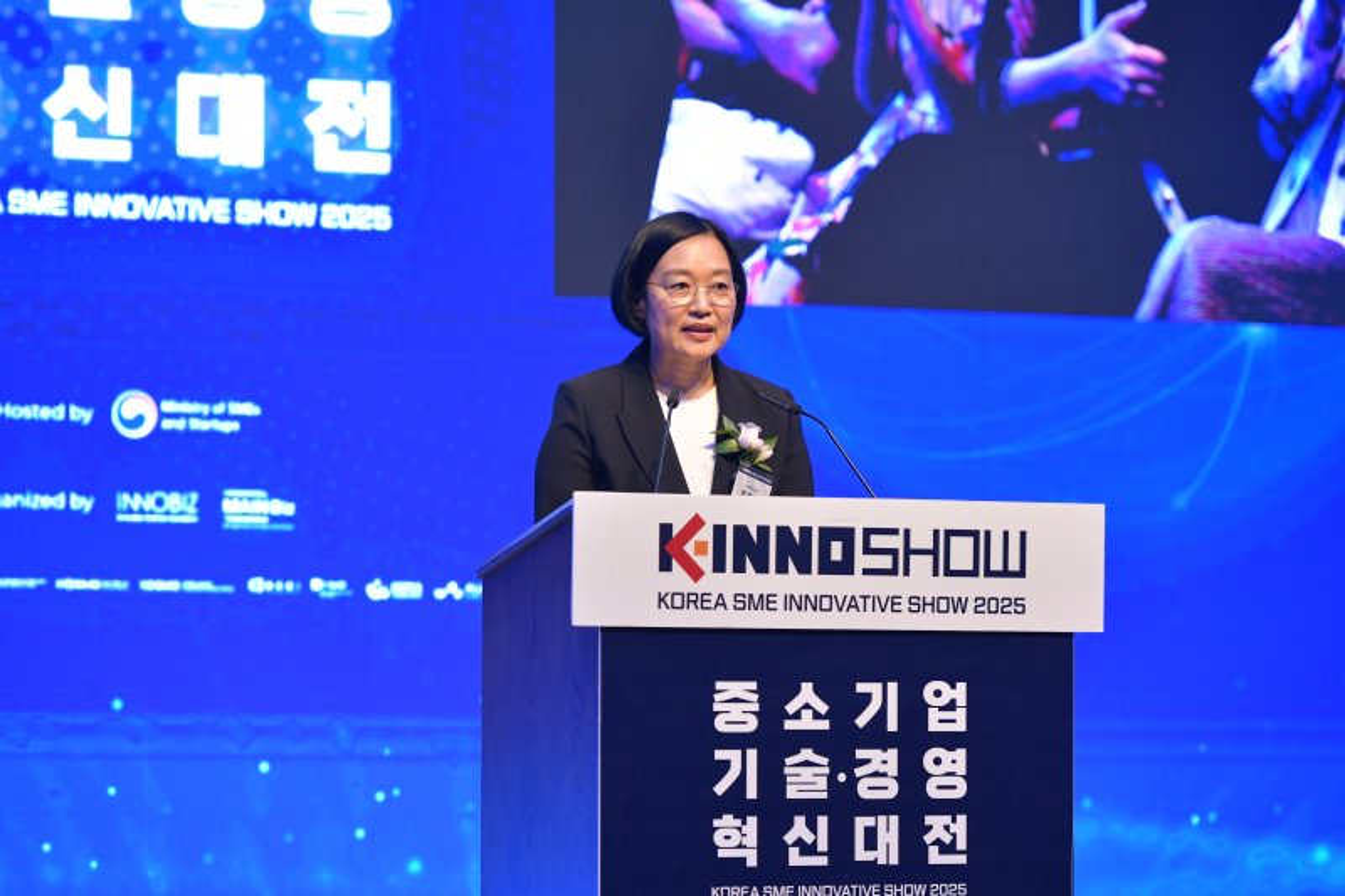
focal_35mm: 140
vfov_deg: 9.8
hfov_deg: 14.7
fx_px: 5229
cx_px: 672
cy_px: 448
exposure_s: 1/200
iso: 1600
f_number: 4.5
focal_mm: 140
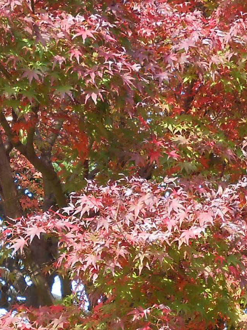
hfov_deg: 11.3
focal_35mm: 130
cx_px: 16
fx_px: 1237
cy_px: 262
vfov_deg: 15.1
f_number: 3.9
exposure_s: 1/100
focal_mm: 6
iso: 80
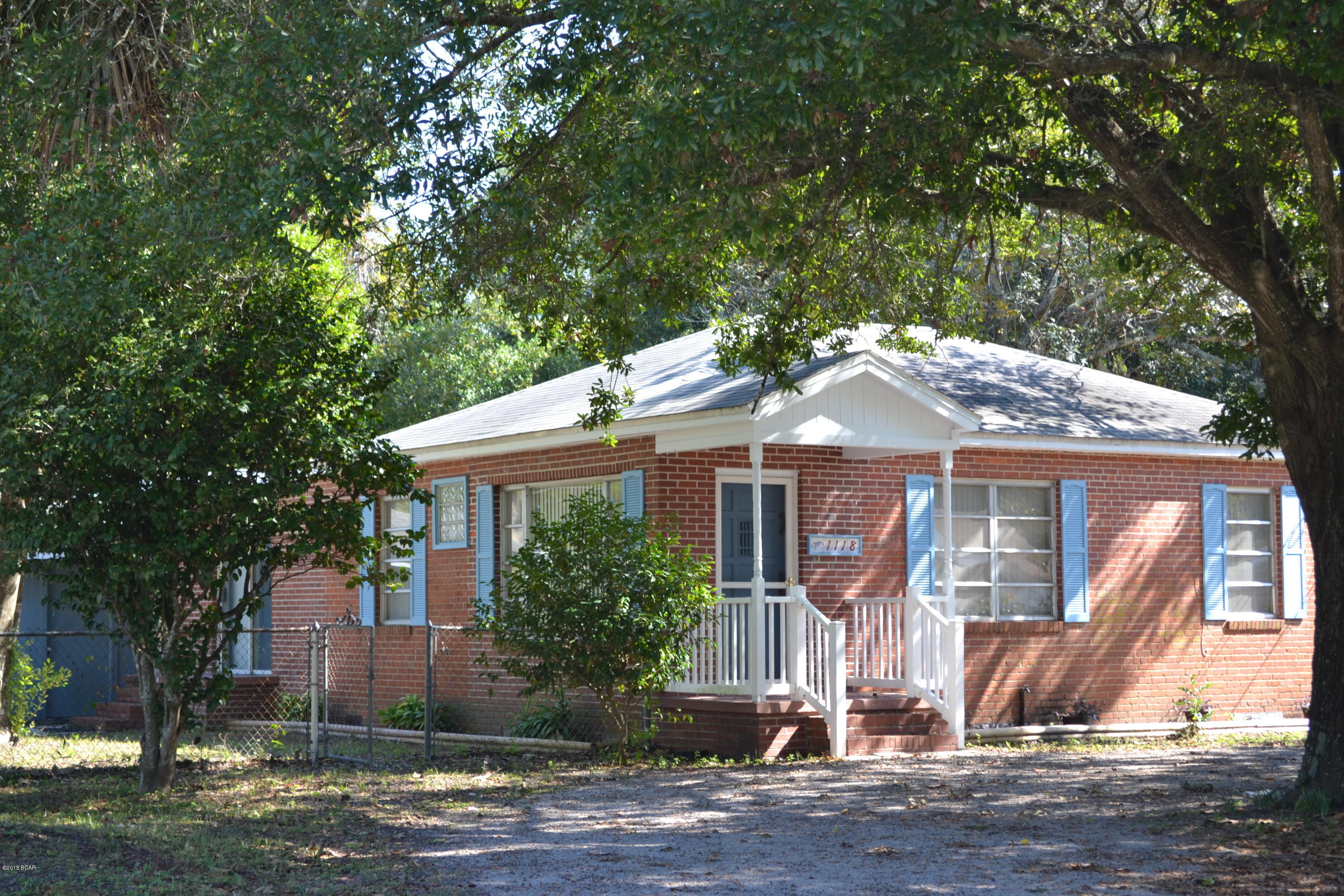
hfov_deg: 31.9
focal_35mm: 63
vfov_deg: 21.6
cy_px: 448
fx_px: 2352
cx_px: 672
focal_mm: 42
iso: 220
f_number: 5.6
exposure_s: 1/125
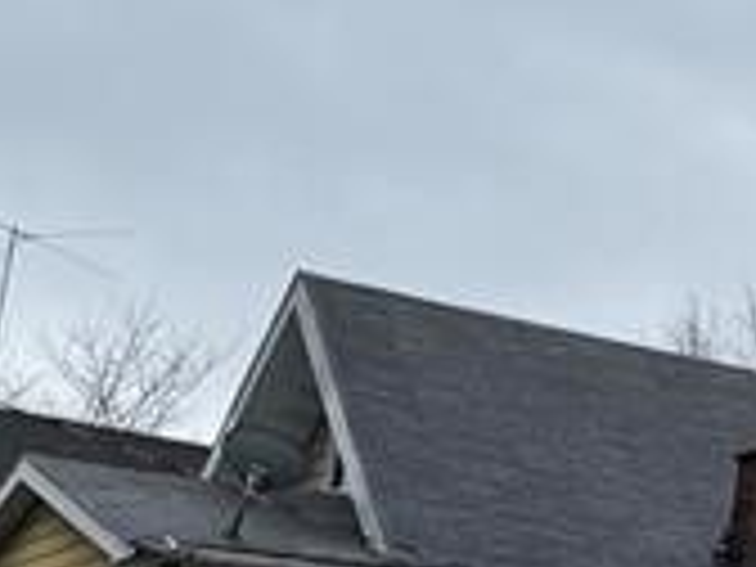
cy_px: 356
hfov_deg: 11.3
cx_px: 1791
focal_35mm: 146
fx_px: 3189
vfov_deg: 10.2
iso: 80
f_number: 1.78
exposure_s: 1/1292
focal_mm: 6.76
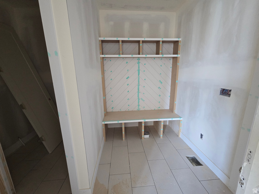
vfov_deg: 89.9
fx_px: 97
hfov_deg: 106.2
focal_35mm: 13
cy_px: 97
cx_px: 130
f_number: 2.2
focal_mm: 2.2
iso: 320
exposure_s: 1/60
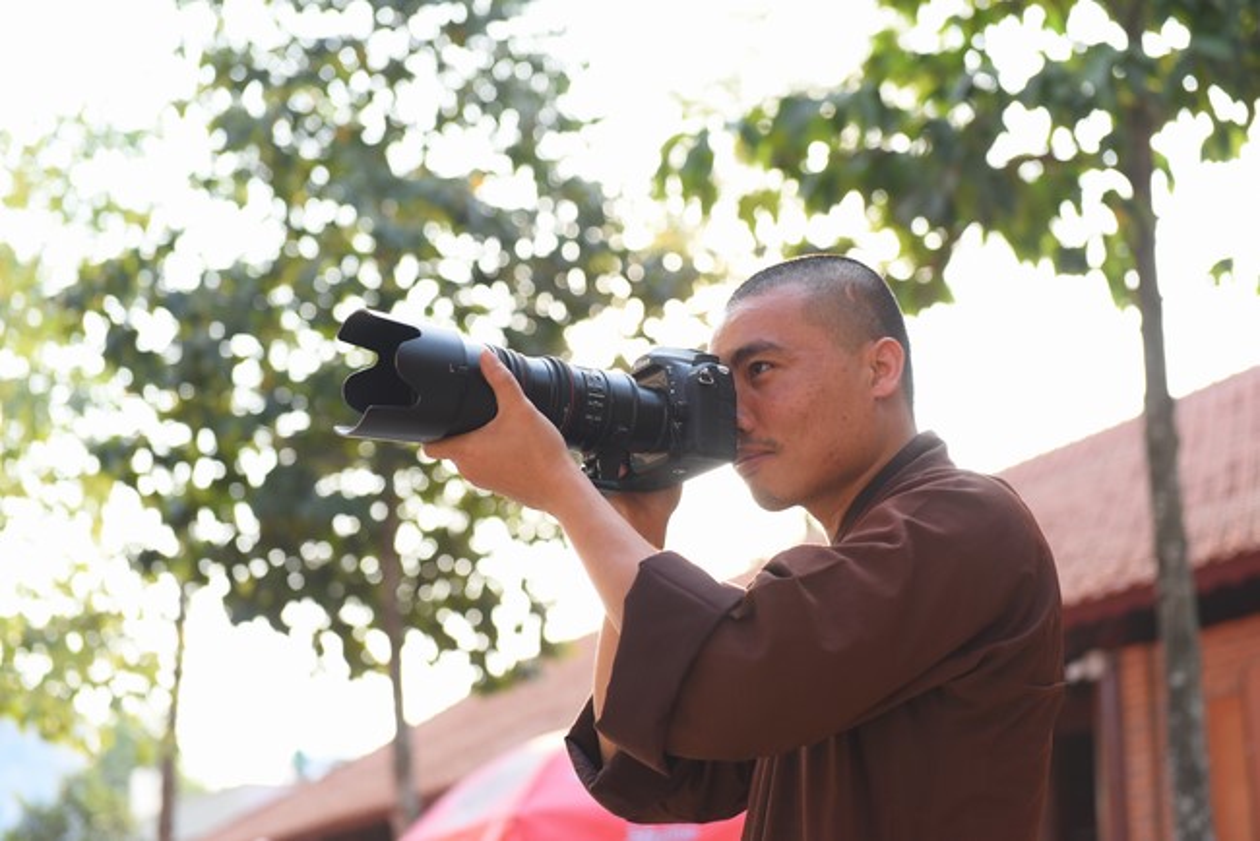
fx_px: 2311
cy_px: 420
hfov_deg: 30.5
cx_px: 630
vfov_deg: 20.6
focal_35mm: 66
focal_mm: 66
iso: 160
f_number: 4
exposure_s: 1/160
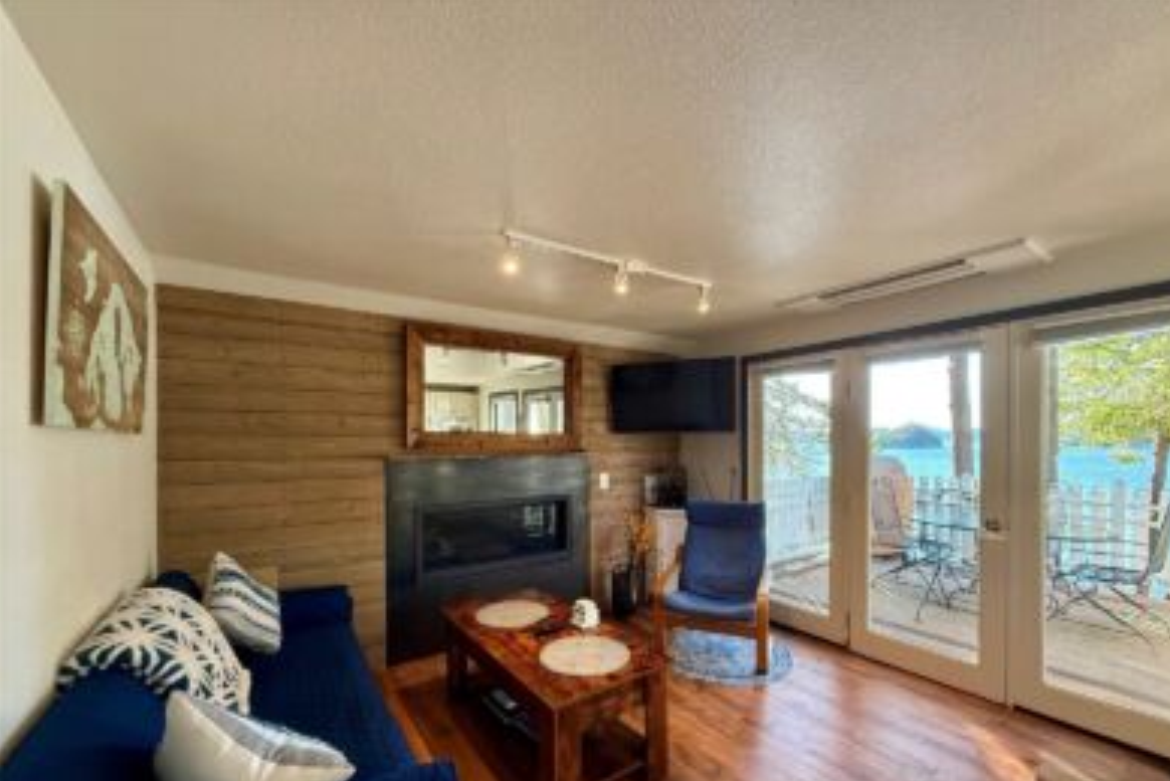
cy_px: 446
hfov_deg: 100.3
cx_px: 600
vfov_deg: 76.9
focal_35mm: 15
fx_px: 488
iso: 320
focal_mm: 2.22
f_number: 2.2
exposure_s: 1/120
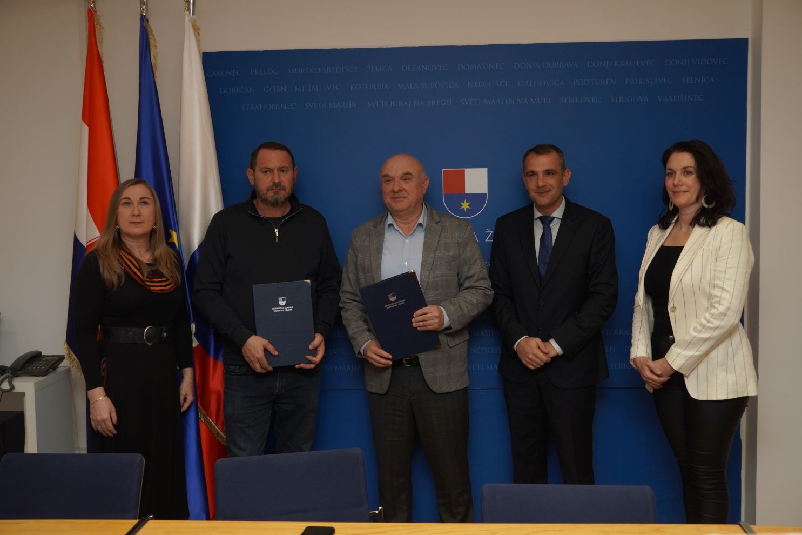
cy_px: 268
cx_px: 401
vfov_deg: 35.2
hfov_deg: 50.9
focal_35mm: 38
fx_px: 842
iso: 500
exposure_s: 1/160
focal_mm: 25.2
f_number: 4
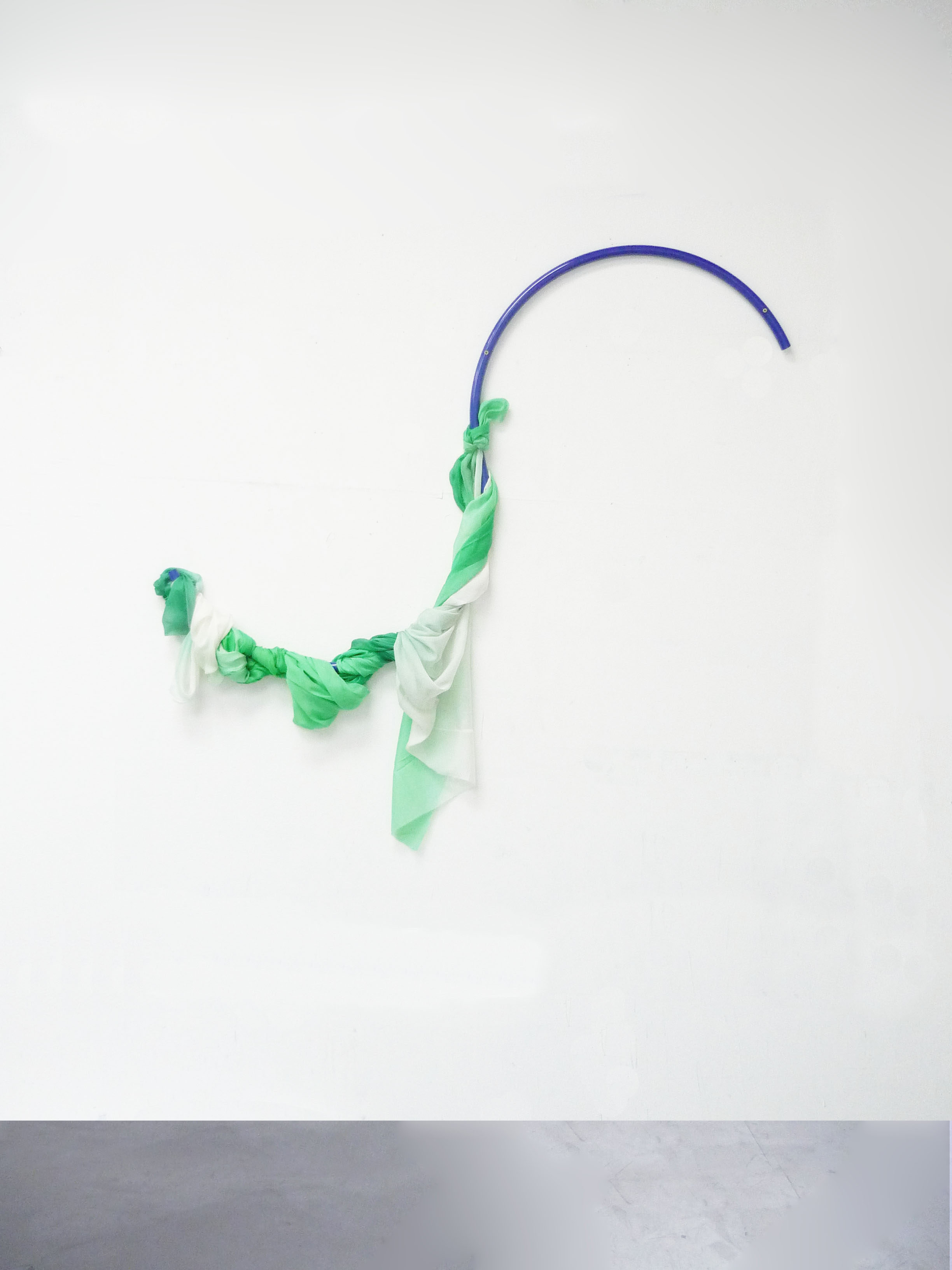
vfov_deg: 55.4
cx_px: 476
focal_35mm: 33
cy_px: 635
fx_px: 1210
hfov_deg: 42.9
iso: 400
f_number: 2.8
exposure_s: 1/25
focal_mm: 5.5
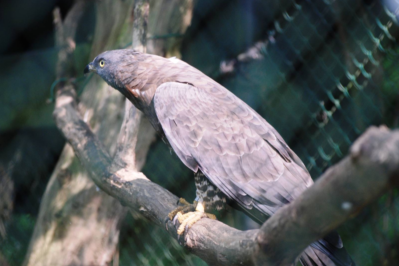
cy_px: 133
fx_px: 3252
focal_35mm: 294
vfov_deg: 4.7
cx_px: 199
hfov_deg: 7.0
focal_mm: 195
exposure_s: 1/50
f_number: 5
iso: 400
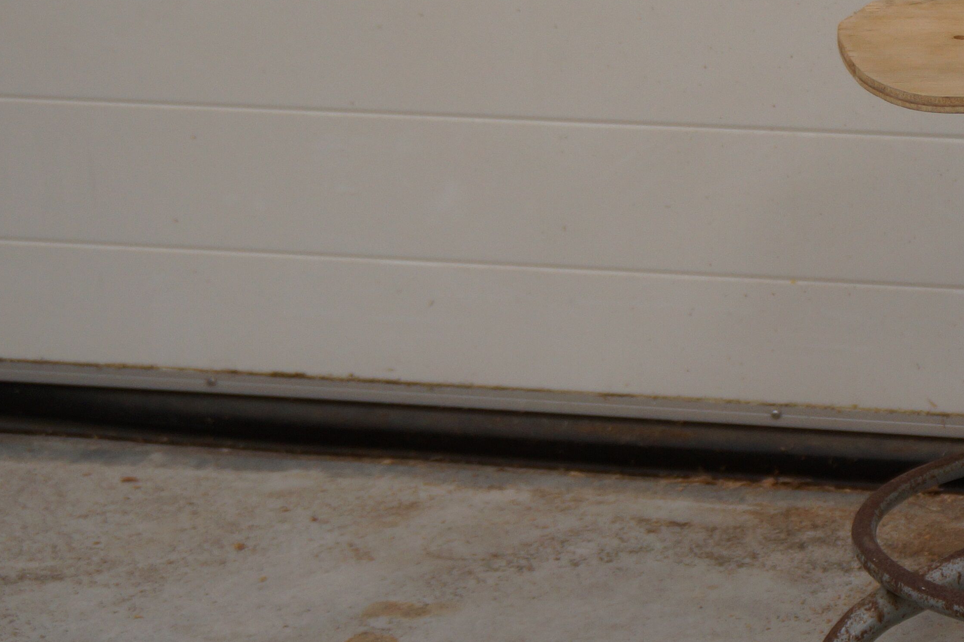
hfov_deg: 15.8
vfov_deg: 10.8
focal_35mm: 126
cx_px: 1074
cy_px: 127
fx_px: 3378
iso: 250
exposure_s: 1/60
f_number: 4.5
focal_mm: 35
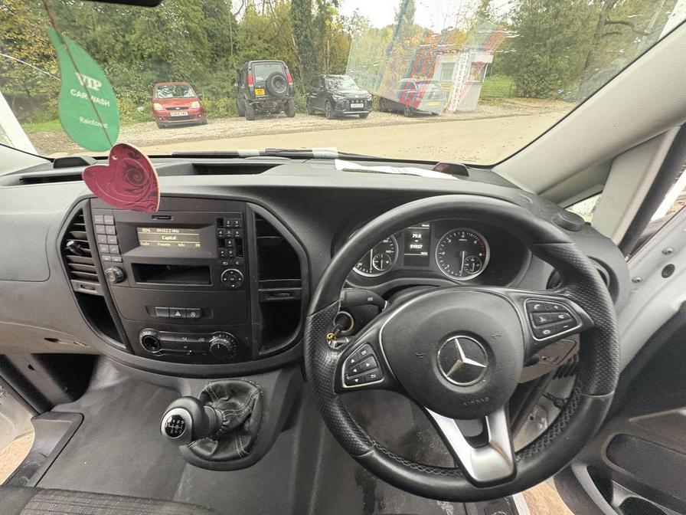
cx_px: 343
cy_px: 258
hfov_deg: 102.1
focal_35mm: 14
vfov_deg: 85.7
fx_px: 277
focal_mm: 2.22
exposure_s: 1/60
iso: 500
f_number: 2.2
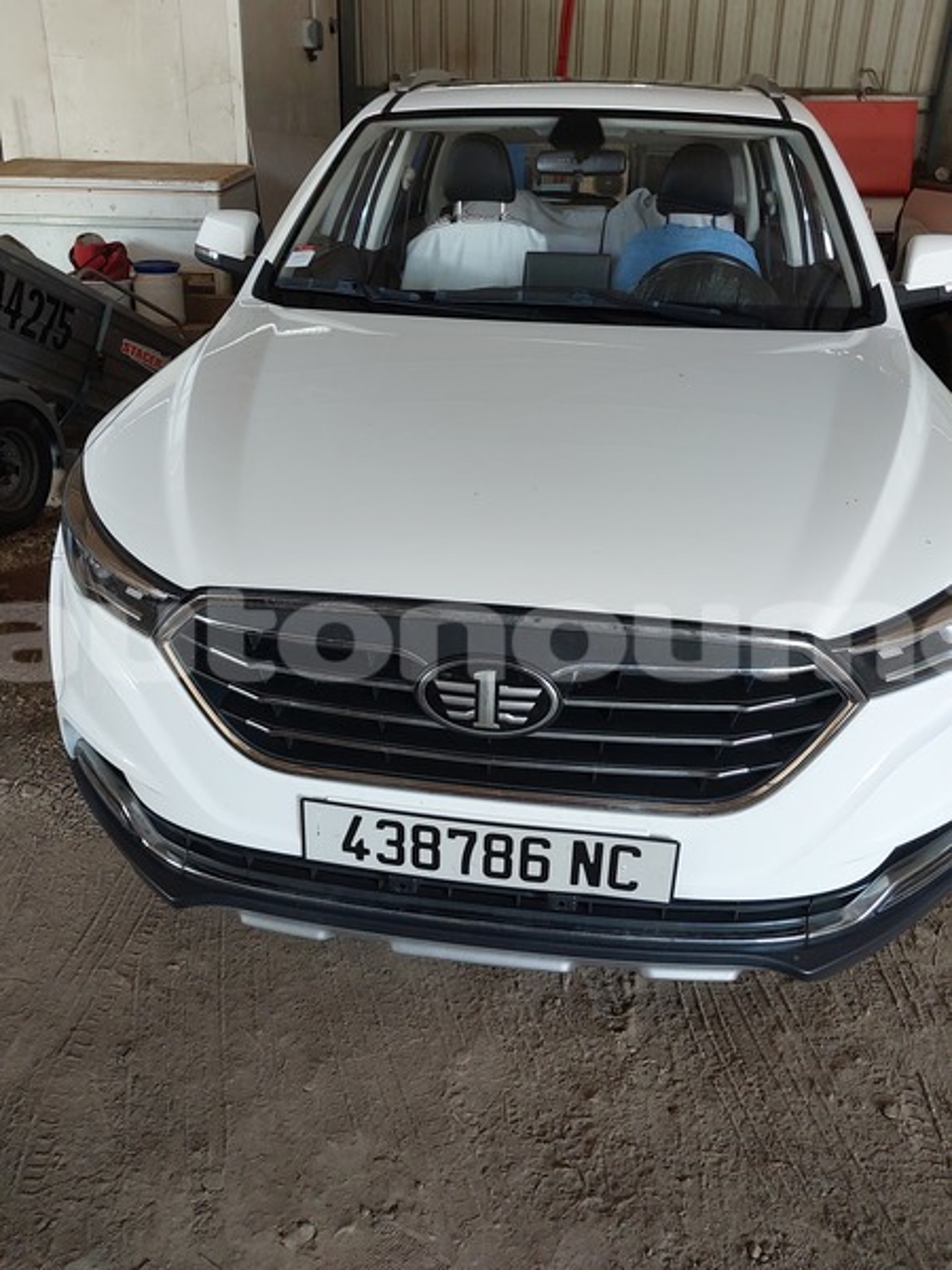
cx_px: 476
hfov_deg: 51.4
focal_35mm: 27
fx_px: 990
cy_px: 635
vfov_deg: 65.3
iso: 250
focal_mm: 4
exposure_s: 1/50
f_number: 1.8
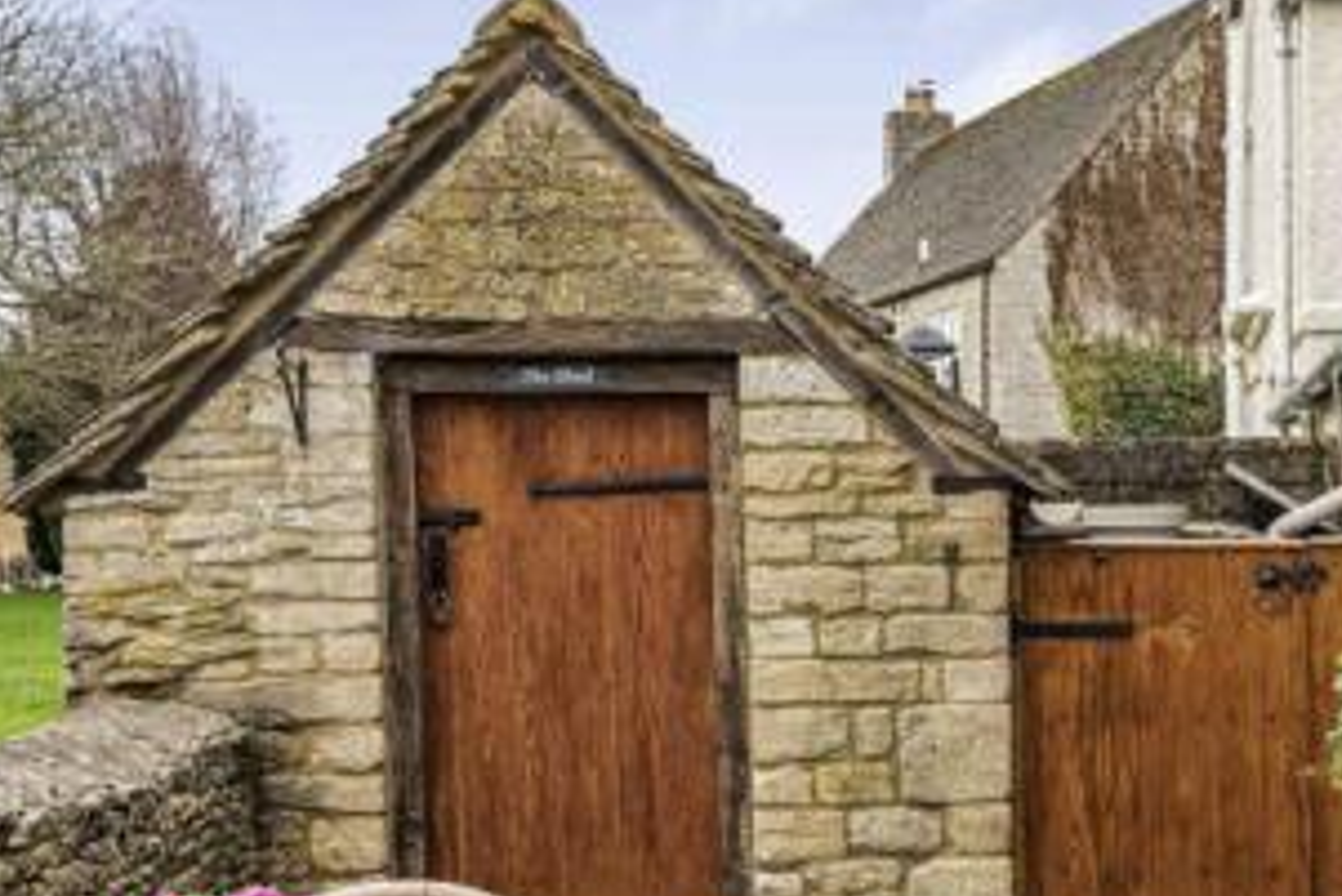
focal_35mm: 75
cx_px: 916
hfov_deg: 26.8
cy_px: 573
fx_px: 2800
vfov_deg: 18.1
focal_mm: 34.5
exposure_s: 1/40
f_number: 8
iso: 400
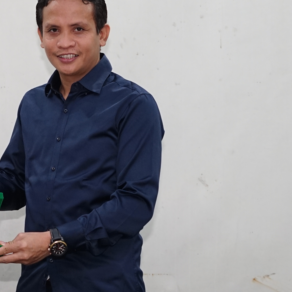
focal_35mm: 144
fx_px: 1374
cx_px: -9
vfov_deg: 12.1
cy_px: 122
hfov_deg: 12.0
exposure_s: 1/80
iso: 1000
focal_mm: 50
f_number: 2.8
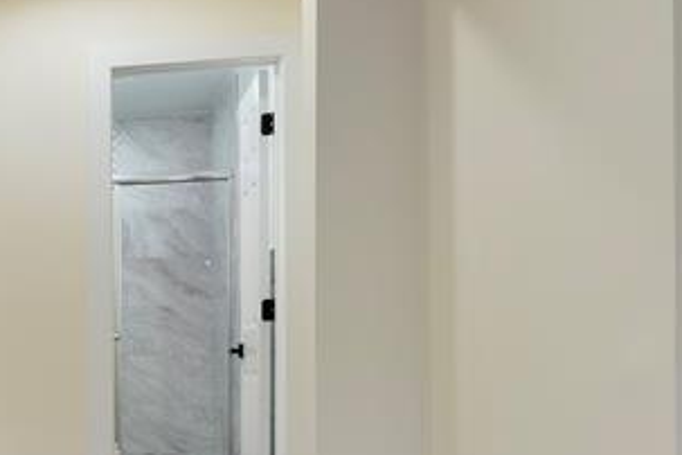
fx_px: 1023
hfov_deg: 27.5
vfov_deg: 24.7
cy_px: 357
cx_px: -299
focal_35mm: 54
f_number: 8
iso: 100
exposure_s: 1/1.25
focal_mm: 16
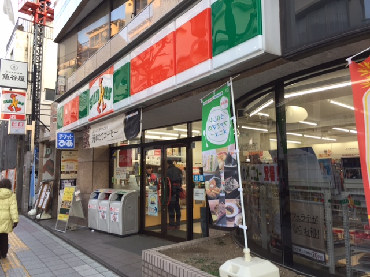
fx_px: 310
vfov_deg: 48.2
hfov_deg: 61.7
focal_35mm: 29
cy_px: 138
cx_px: 185
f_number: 2.2
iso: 40
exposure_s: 1/60
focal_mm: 4.15
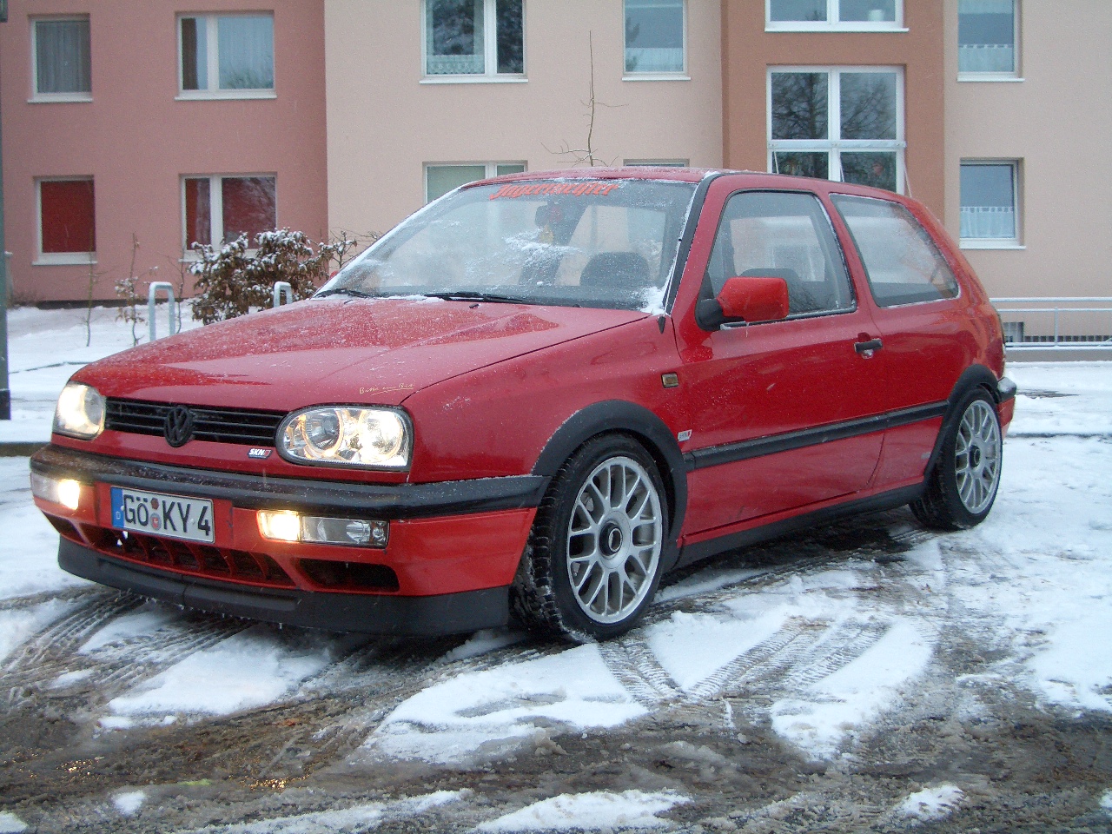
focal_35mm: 49
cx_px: 556
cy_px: 417
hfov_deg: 38.9
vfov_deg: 29.7
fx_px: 1574
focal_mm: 8.2
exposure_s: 1/80
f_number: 3.1
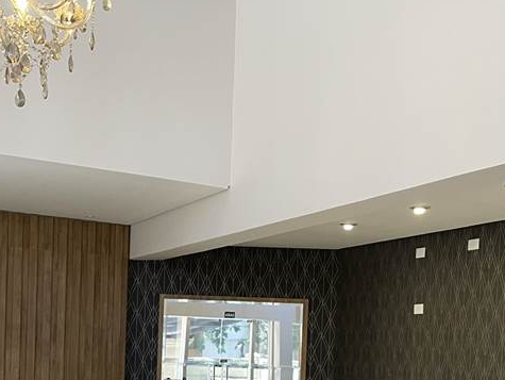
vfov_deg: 25.1
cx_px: 312
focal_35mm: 56
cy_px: 362
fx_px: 818
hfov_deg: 34.2
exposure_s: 1/60
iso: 100
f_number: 1.6
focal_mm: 4.2
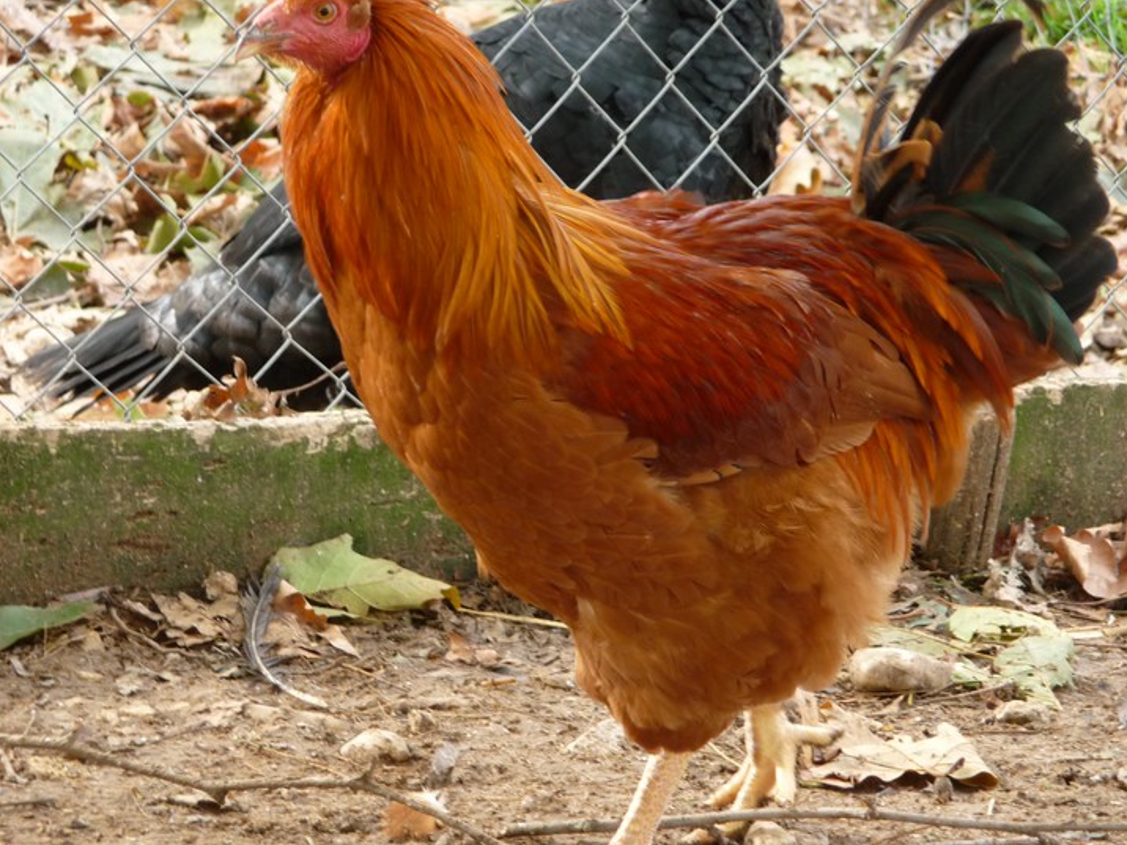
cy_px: 404
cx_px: 541
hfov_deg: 7.4
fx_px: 8660
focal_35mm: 266
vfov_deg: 5.6
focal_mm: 40.9
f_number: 4.9
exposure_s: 1/50
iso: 200
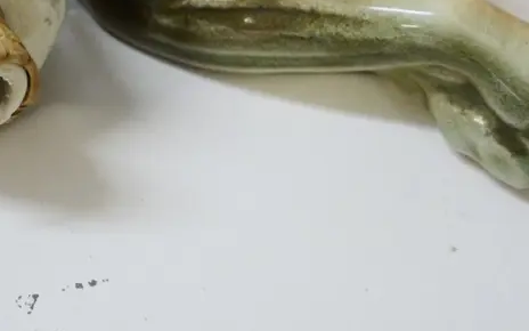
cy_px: -82
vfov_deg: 12.4
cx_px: 128
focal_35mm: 103
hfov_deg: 20.0
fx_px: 1485
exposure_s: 1/250
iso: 3200
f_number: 4.6
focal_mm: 22
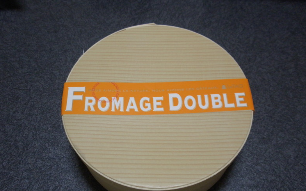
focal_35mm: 40
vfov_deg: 31.9
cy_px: 109
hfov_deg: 49.3
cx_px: 155
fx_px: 334
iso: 160
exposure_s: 1/30
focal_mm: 6.6
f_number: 3.5
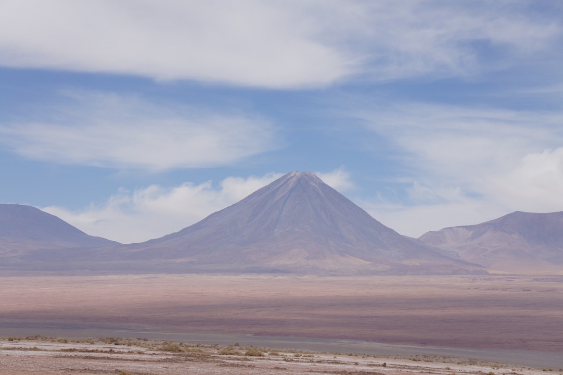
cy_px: 188
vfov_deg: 12.3
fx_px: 1735
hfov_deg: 18.4
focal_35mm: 111
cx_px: 282
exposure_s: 1/800
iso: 200
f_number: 9
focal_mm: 74
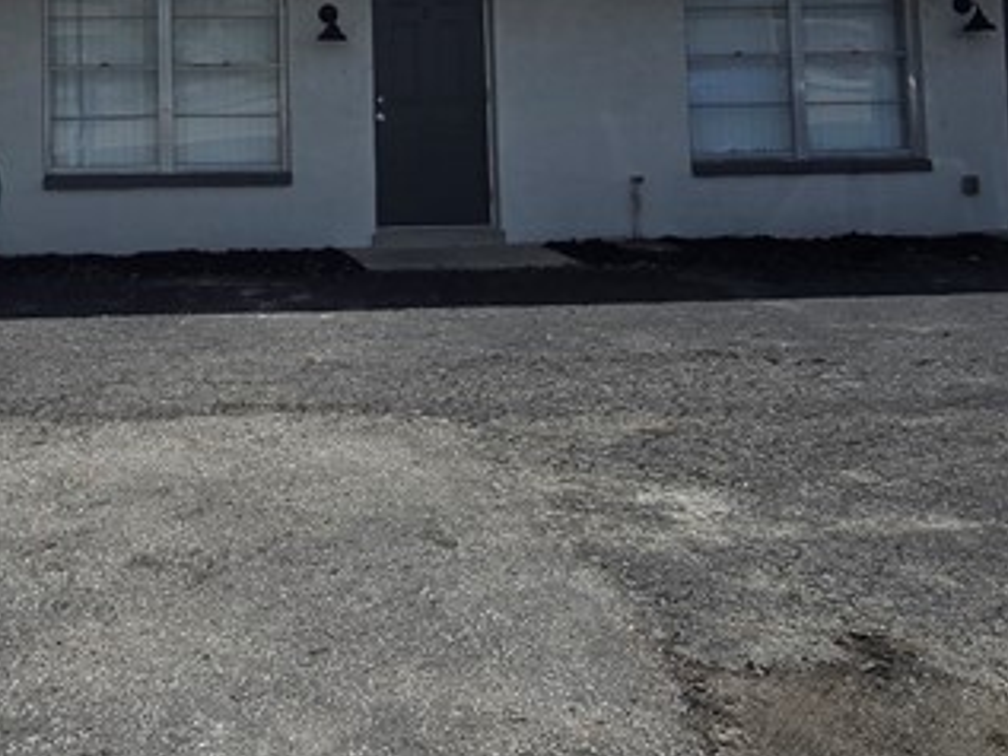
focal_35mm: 42
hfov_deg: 41.5
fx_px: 1223
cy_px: -6
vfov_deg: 31.7
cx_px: 118
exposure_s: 1/4704
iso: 50
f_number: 2.2
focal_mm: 2.2
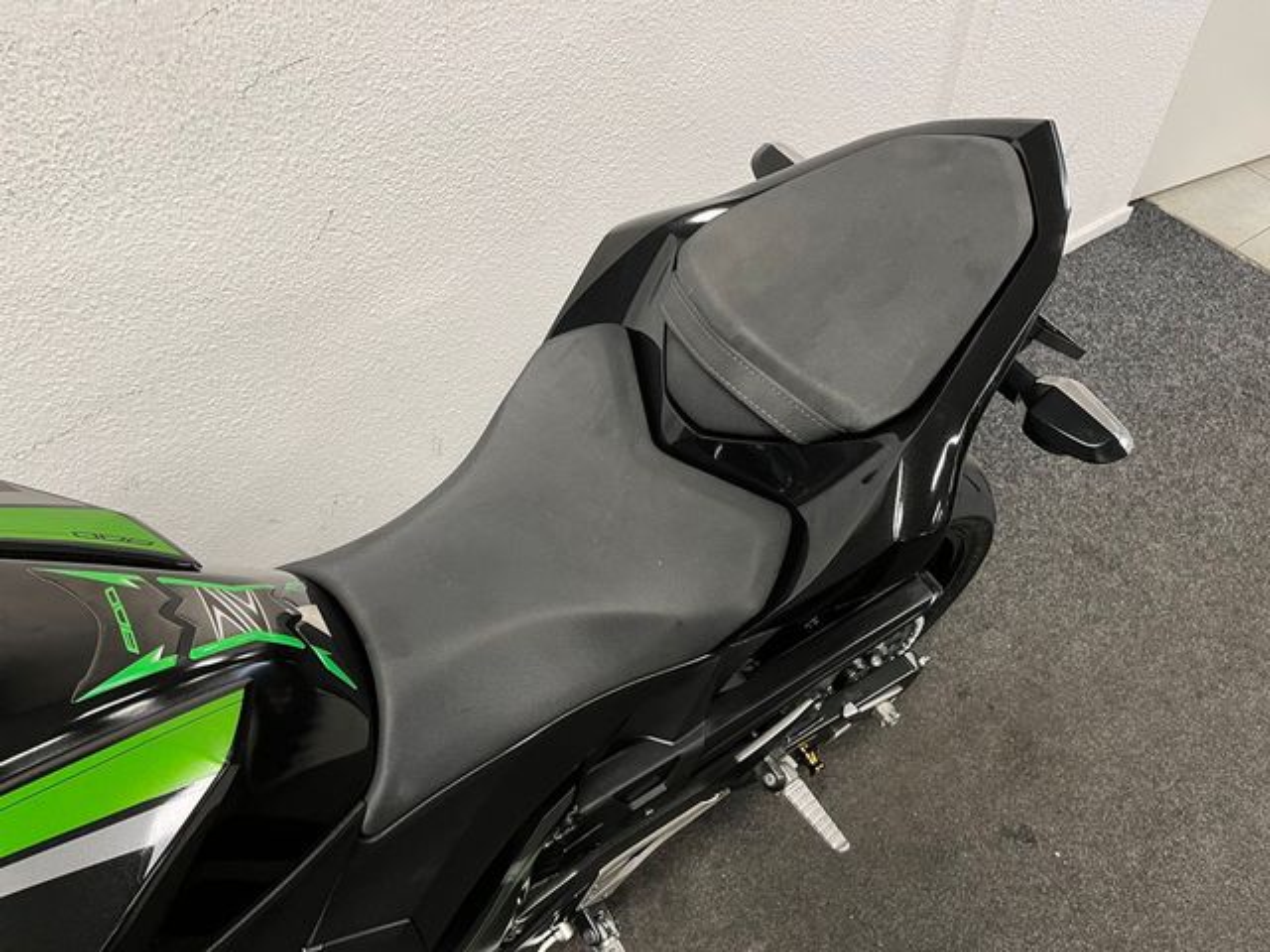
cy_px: 476
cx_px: 635
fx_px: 954
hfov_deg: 67.3
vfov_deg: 53.1
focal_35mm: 26
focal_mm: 5.1
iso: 125
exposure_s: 1/50
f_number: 1.6
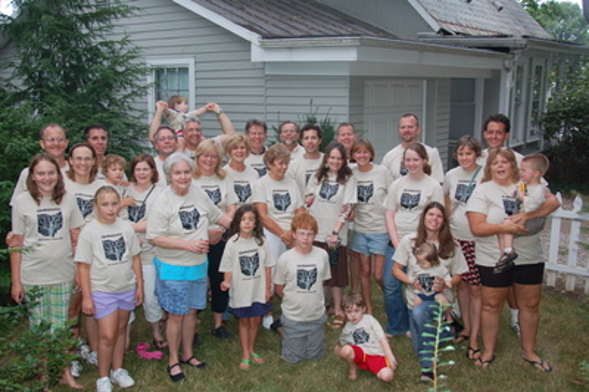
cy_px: 196
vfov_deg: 34.2
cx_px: 294
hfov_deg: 49.6
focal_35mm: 39
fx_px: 638
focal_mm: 26
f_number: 4
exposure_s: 1/60
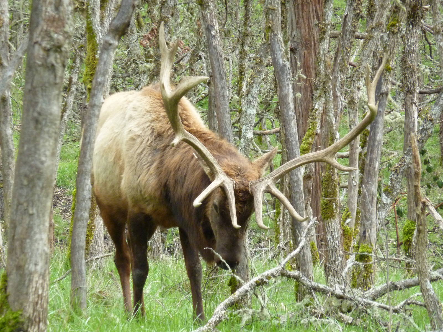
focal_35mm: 260
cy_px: 166
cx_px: 222
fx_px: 3327
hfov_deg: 7.6
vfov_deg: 5.7
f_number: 4.7
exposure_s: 1/200
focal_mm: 42.6
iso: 400
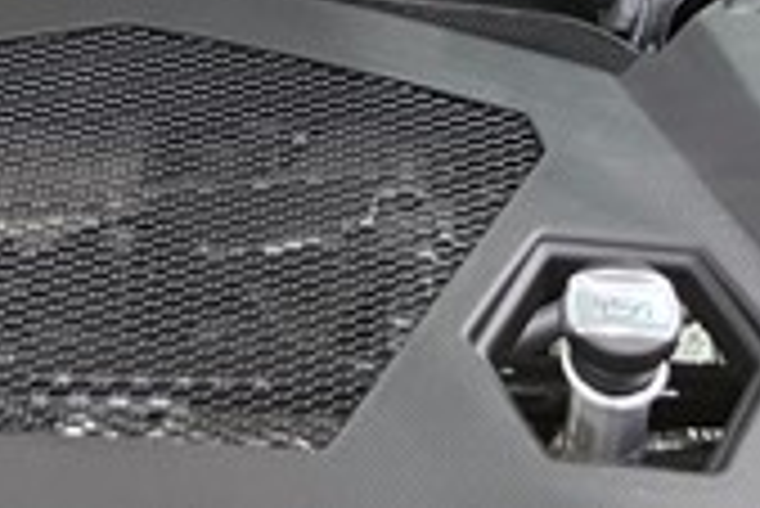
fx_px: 2028
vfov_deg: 12.6
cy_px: -499
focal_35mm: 96
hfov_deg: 21.2
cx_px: 337
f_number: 1.6
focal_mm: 5.1
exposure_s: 1/50
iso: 125
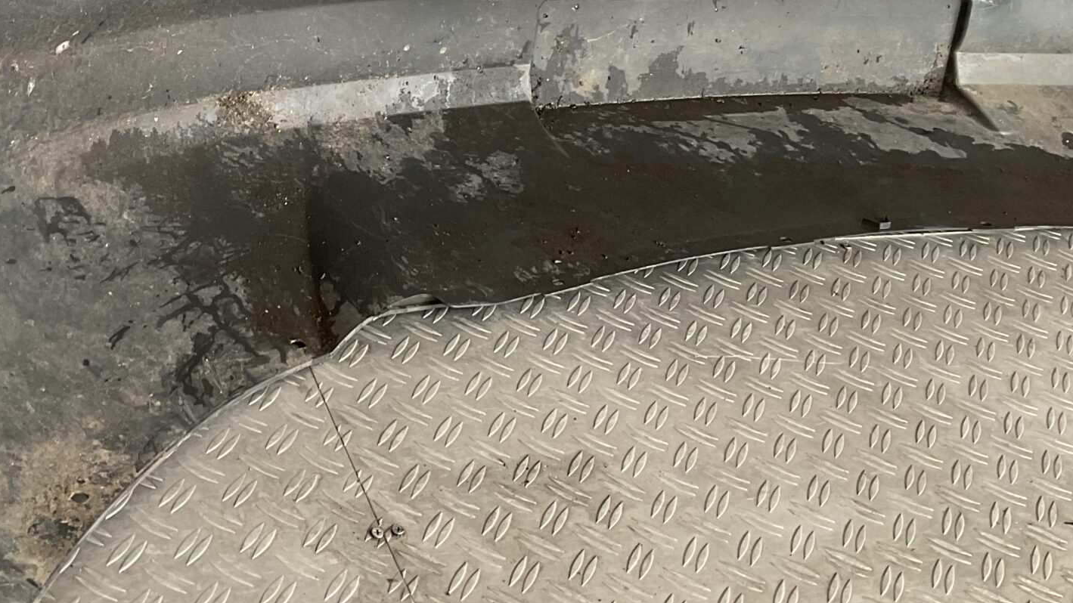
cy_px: 18
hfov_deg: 36.0
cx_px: 312
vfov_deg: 20.5
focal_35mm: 57
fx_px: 1622
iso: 40
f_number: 1.8
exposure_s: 1/50
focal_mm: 3
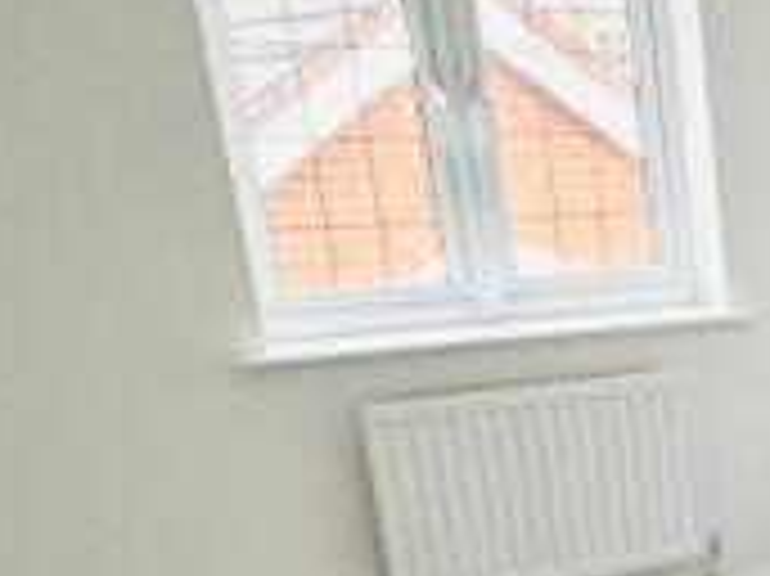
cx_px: 1141
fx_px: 1556
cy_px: 734
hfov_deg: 22.8
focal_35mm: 70
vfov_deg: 19.5
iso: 800
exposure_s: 1/50
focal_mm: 2.22
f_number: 2.2
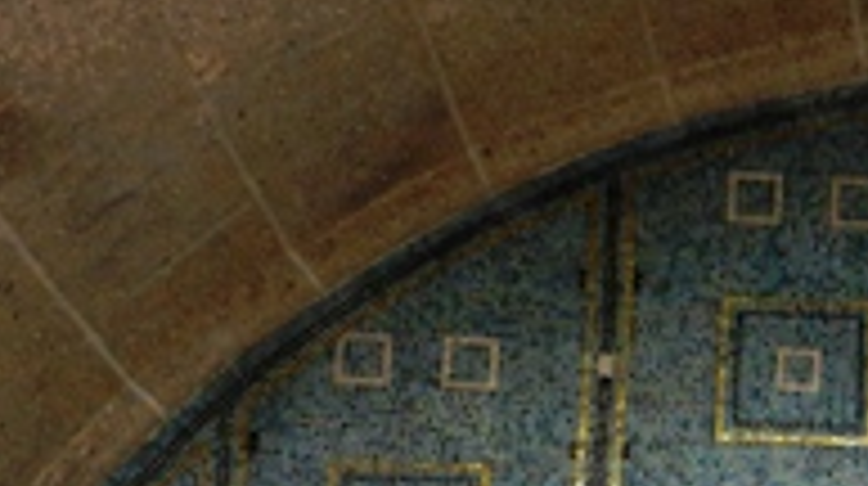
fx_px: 2414
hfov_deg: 18.8
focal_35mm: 105
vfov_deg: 10.4
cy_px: 1040
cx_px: 1147
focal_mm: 5.1
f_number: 3.6
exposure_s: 1/40
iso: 160
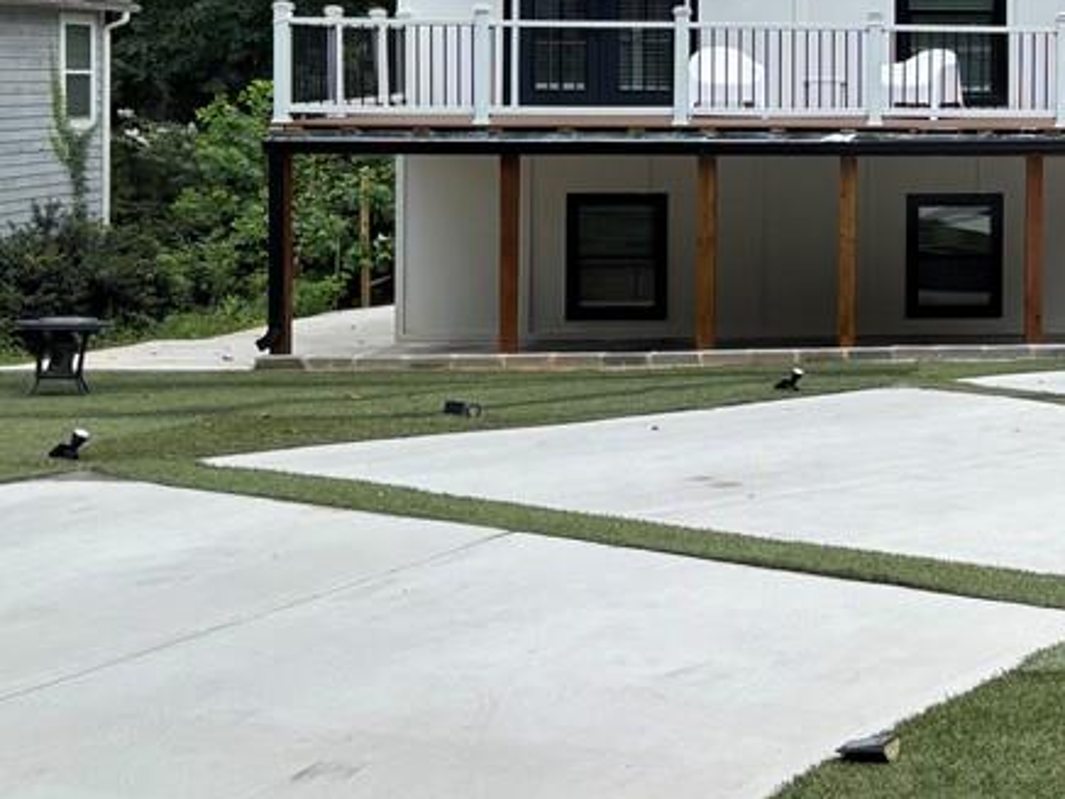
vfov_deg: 23.3
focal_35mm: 61
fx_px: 1877
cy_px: 61
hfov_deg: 29.4
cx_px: 1094
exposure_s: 1/1437
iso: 50
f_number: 1.6
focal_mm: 5.96
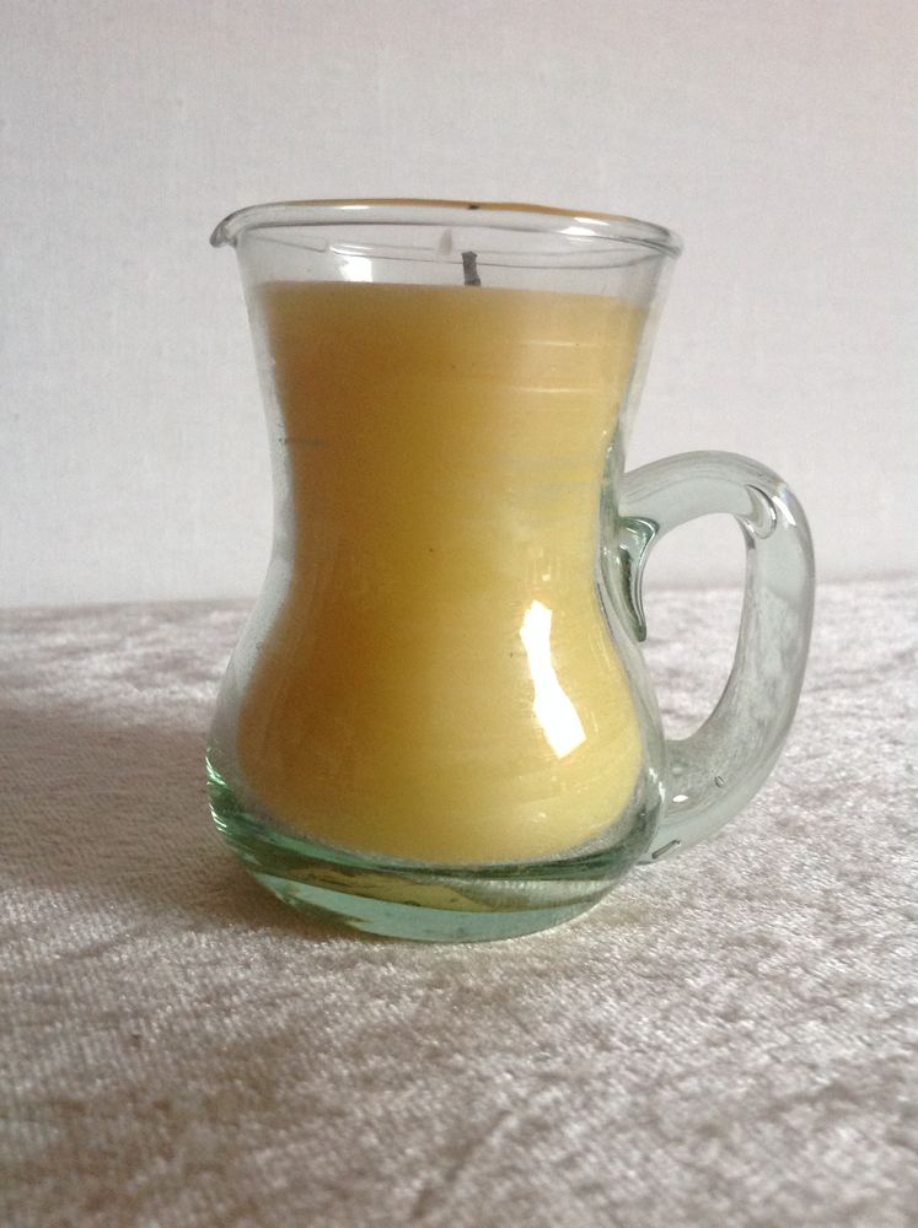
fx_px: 1241
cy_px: 614
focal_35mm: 35
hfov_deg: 40.6
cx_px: 459
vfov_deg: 52.7
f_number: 2.4
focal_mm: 4.28
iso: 200
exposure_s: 1/15
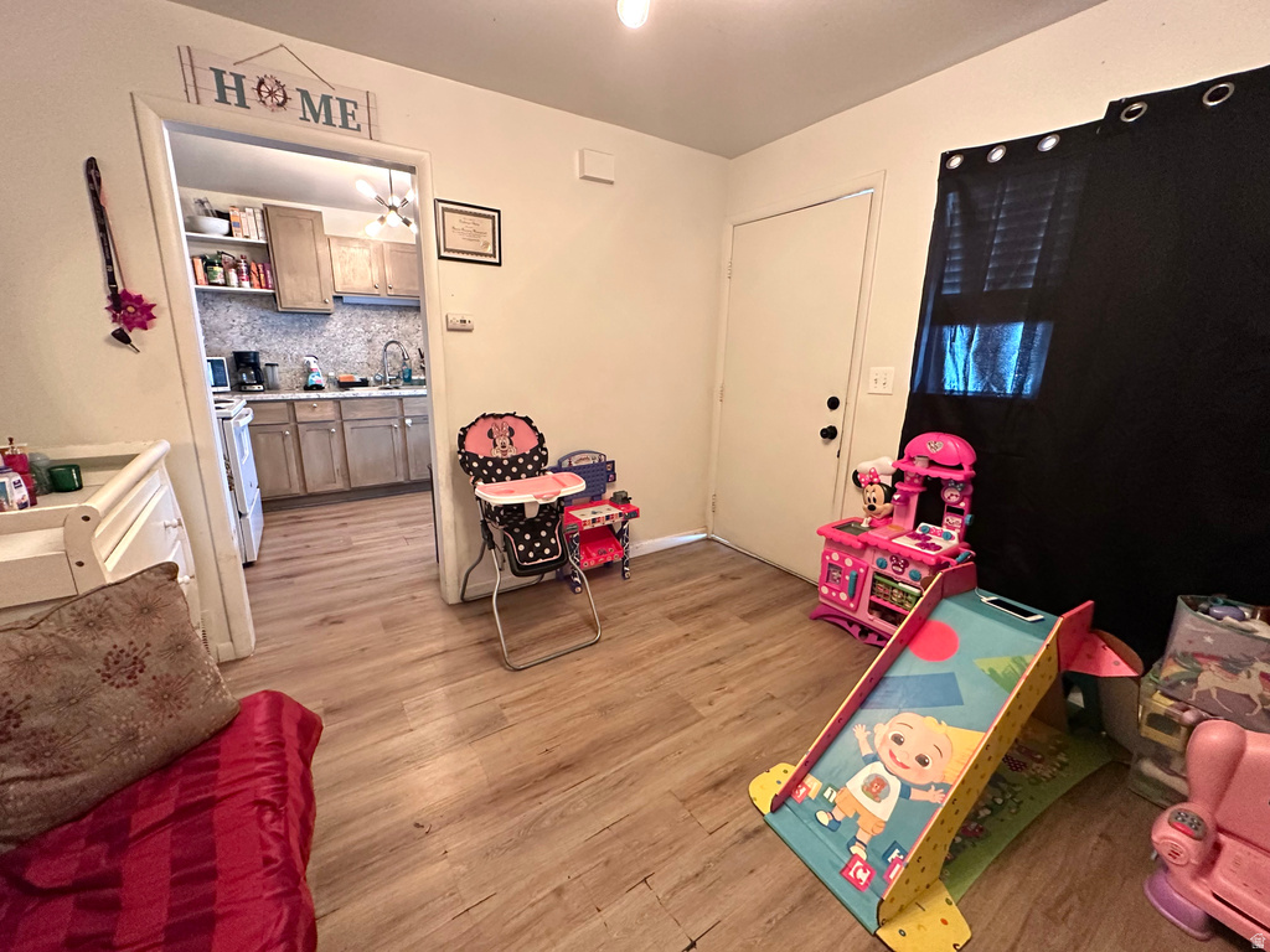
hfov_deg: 102.1
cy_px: 476
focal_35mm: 14
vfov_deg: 85.7
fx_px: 514
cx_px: 635
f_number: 2.2
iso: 500
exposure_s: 1/60
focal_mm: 2.22
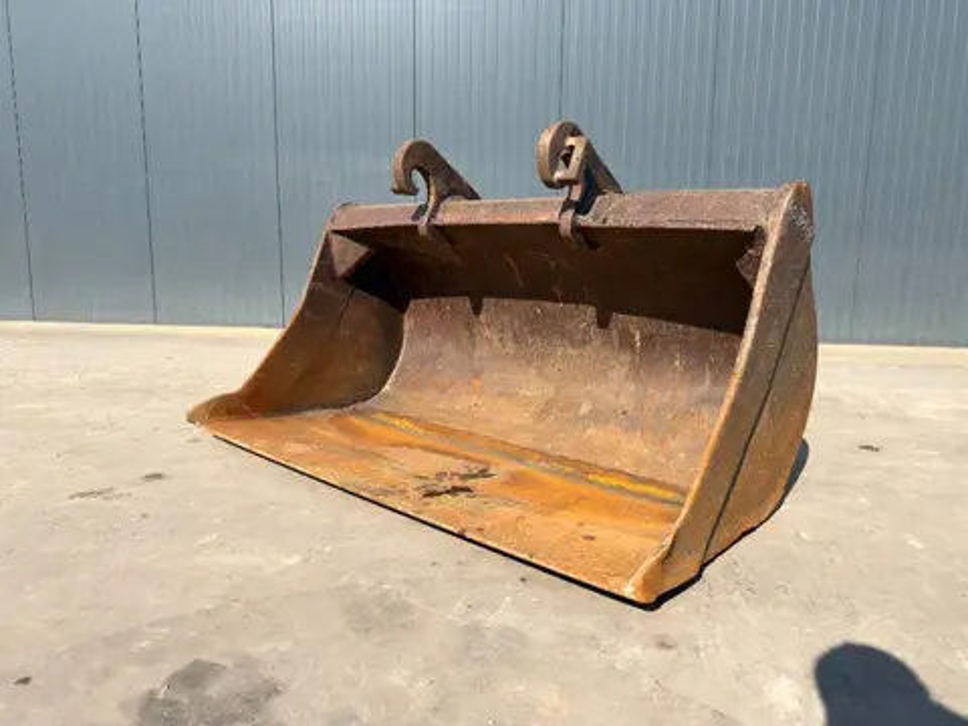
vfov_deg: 56.8
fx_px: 671
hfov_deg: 71.6
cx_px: 484
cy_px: 363
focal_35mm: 24
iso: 80
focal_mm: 6.76
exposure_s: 1/3717
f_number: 1.78
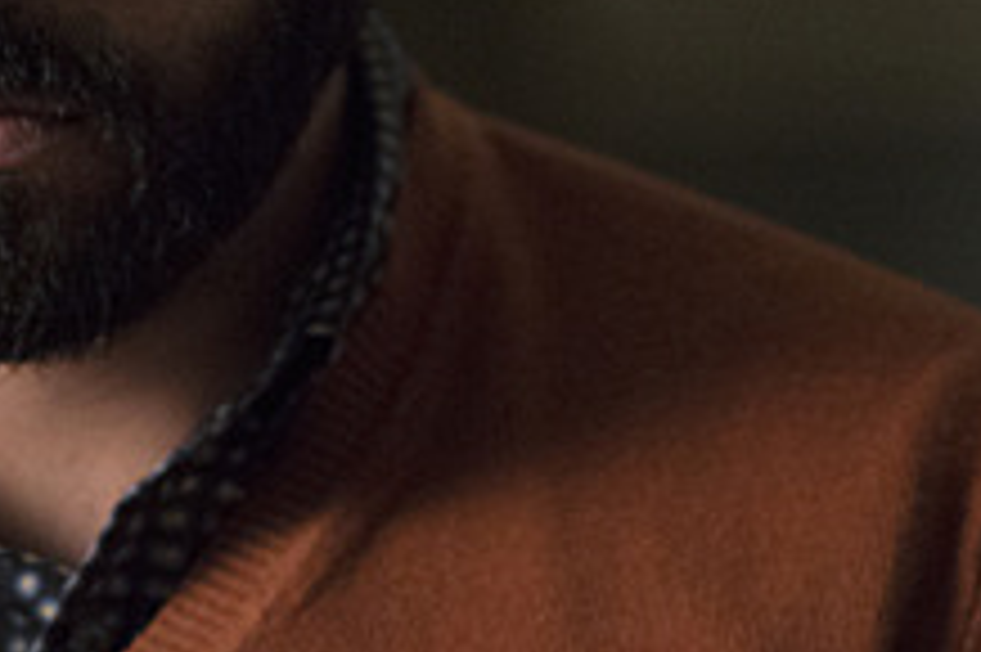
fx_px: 19468
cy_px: 27
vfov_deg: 1.9
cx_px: -130
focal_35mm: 715
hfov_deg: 2.9
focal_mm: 200
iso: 3200
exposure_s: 1/80
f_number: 2.8
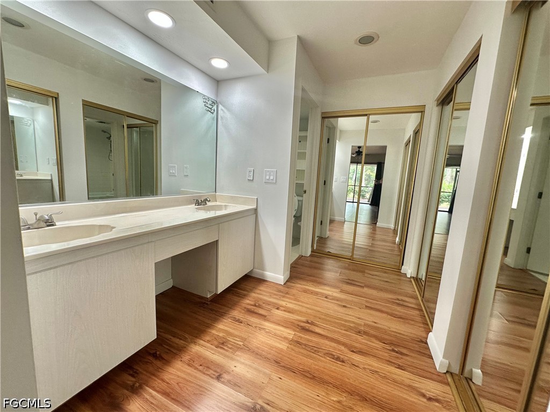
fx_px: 222
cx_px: 275
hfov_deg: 102.1
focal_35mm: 14
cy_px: 206
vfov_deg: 85.7
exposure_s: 1/120
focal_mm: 2.22
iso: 125
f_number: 2.2
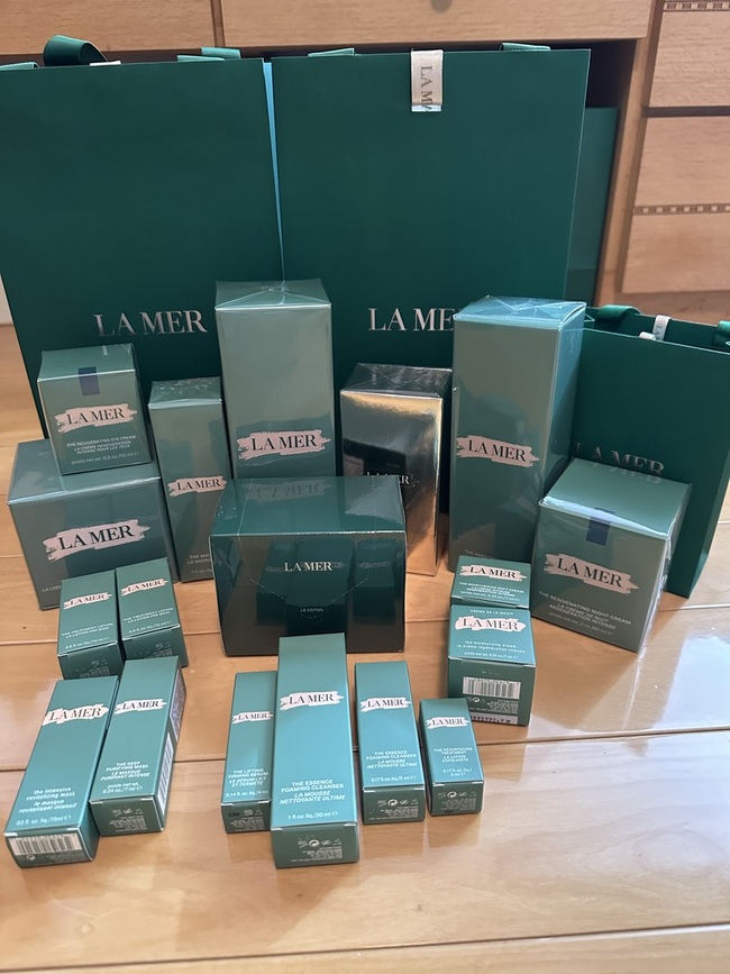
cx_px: 365
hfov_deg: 56.8
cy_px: 487
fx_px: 675
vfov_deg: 71.6
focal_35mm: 24
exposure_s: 1/40
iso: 800
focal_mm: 6.86
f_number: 1.78
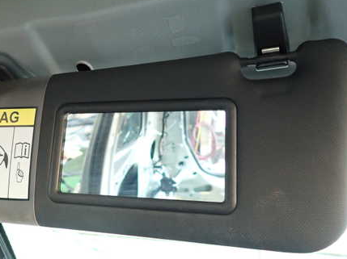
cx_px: 146
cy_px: 111
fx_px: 351
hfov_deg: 52.4
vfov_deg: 40.6
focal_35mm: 35
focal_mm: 4.5
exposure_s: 1/30
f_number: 2
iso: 400
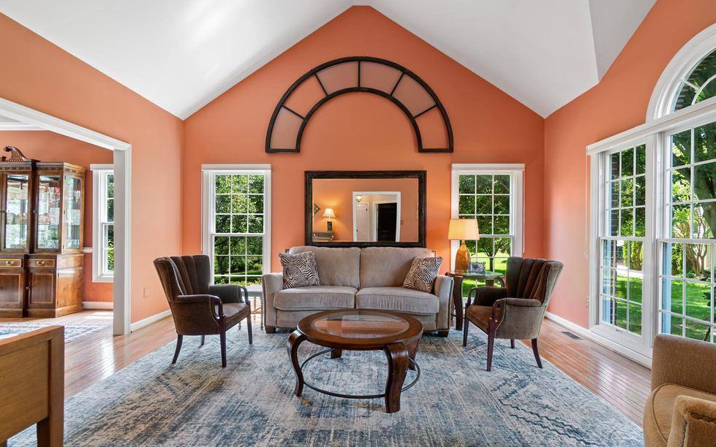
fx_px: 312
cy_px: 242
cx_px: 362
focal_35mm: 16
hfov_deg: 97.8
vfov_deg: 71.1
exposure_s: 1/1.67
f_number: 7.1
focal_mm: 10
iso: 160
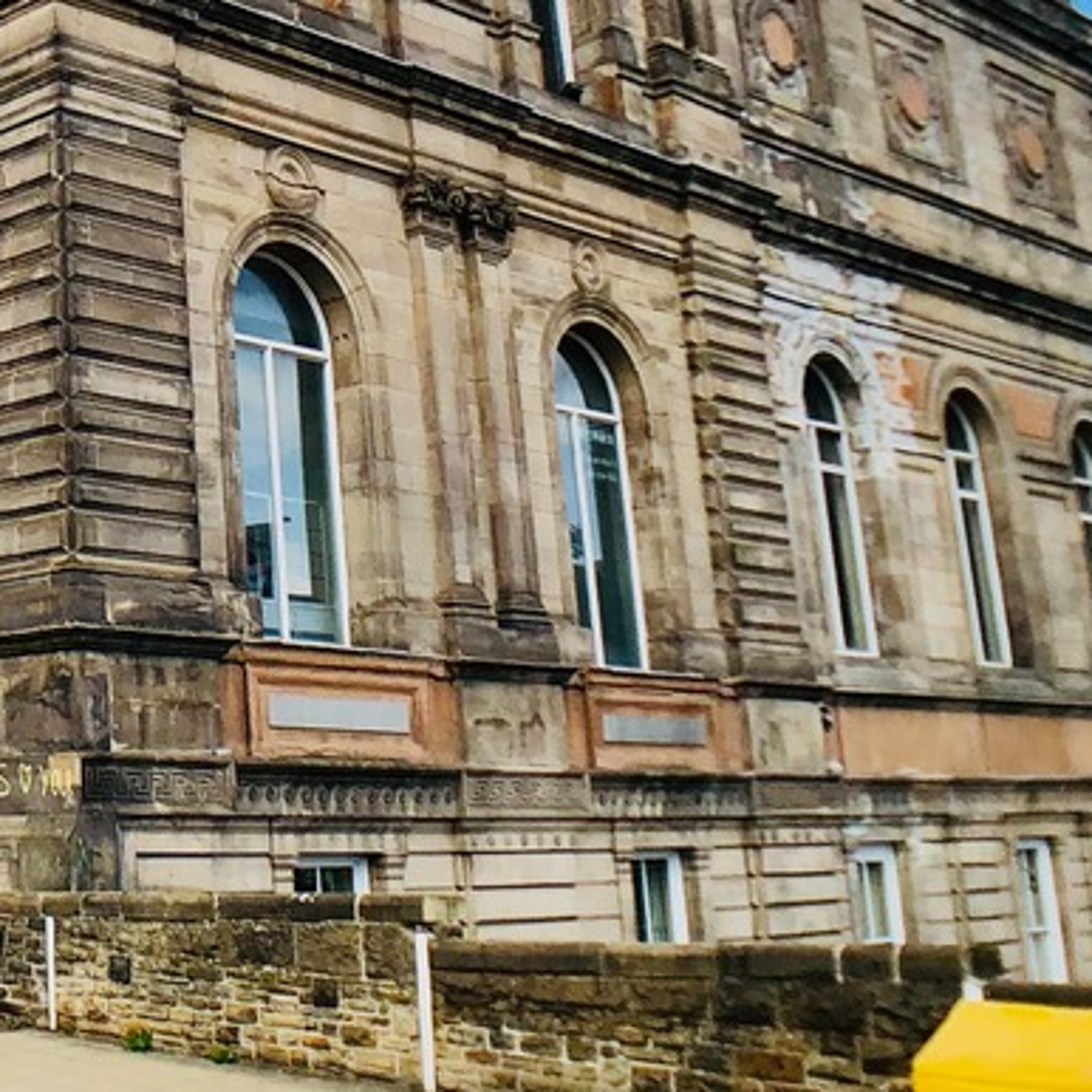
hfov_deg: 20.3
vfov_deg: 20.8
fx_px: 2927
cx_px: -74
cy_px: 178
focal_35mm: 82
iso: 20
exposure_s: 1/952
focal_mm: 3.99
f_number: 1.8
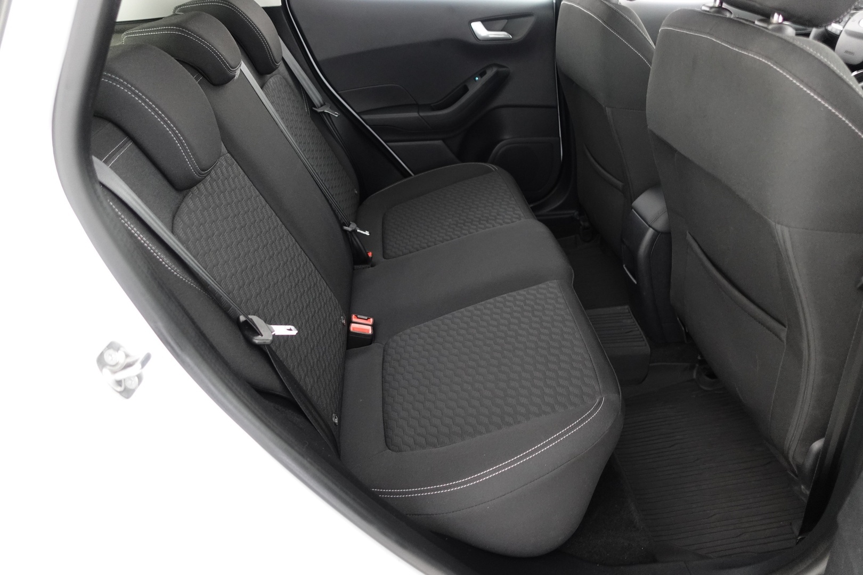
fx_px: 575
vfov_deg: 53.1
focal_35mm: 24
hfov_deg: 73.7
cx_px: 432
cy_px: 288
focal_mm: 9.4
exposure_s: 1/13
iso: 800
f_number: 1.8
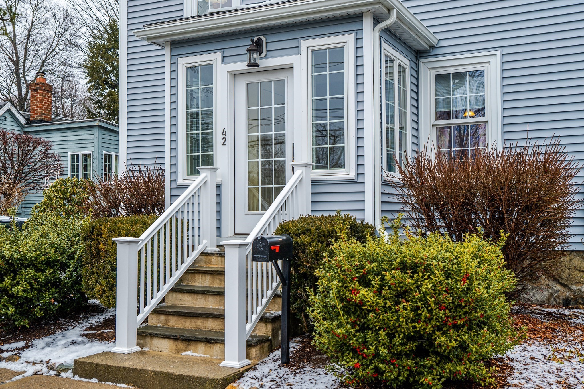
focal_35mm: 40
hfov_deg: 48.5
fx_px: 649
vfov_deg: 33.4
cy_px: 194
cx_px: 292
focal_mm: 40
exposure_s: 1/200
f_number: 4
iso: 200
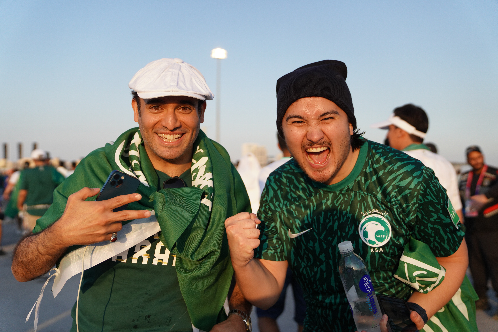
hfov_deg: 50.7
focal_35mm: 38
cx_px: 249
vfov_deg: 35.1
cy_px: 166
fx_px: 526
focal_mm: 38
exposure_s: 1/8000
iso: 800
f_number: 2.8
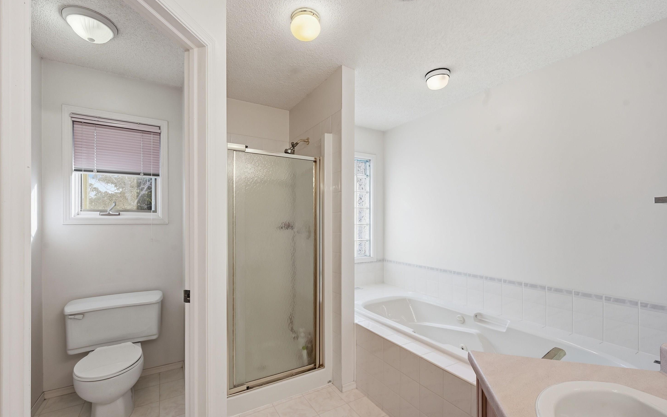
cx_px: 323
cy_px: 219
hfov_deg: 101.4
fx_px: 273
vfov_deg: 74.7
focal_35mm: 15
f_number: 8
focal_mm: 14
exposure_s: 1/200
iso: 100
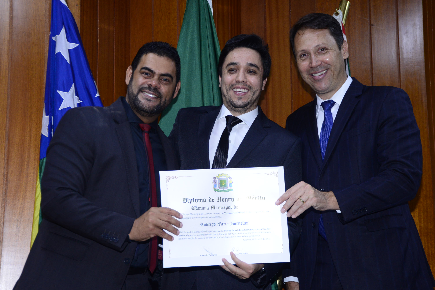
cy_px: 145
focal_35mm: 66
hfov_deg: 30.5
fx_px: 798
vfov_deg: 20.6
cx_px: 218
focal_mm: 66
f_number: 5.6
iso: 1600
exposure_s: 1/80
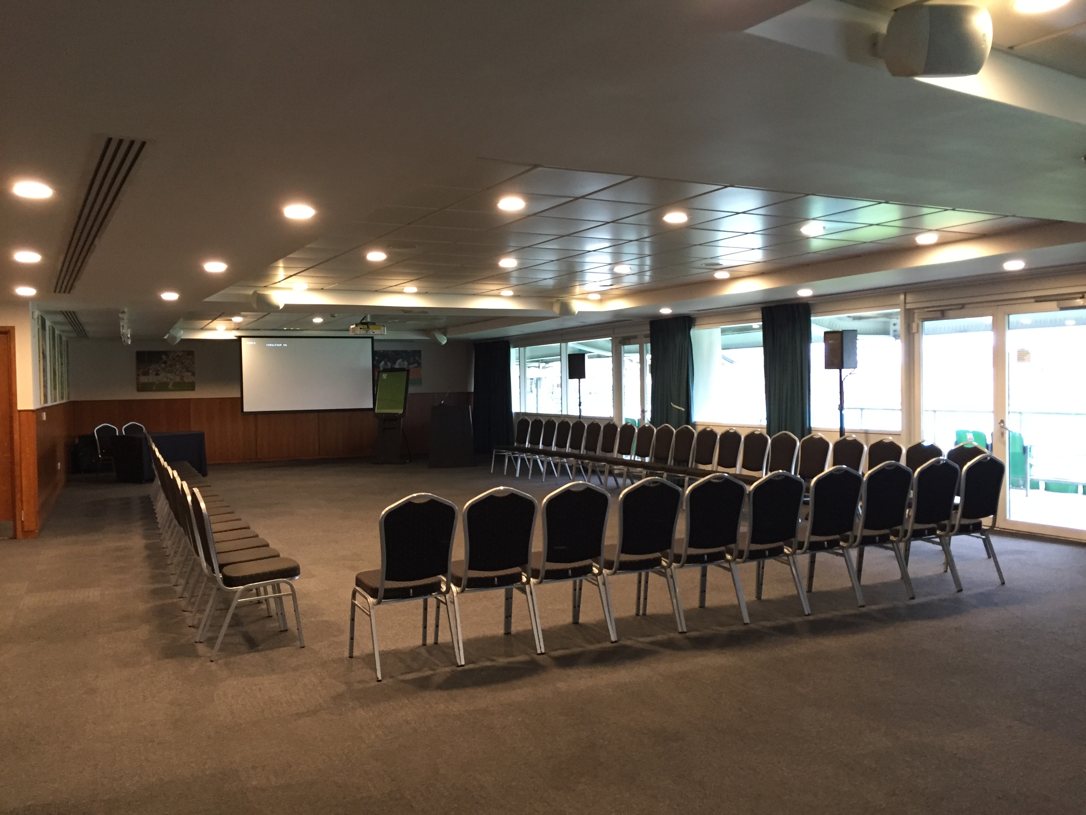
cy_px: 408
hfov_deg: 61.7
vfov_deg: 48.2
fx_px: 910
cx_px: 543
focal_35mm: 29
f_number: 2.2
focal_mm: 4.15
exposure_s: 1/33
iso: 200
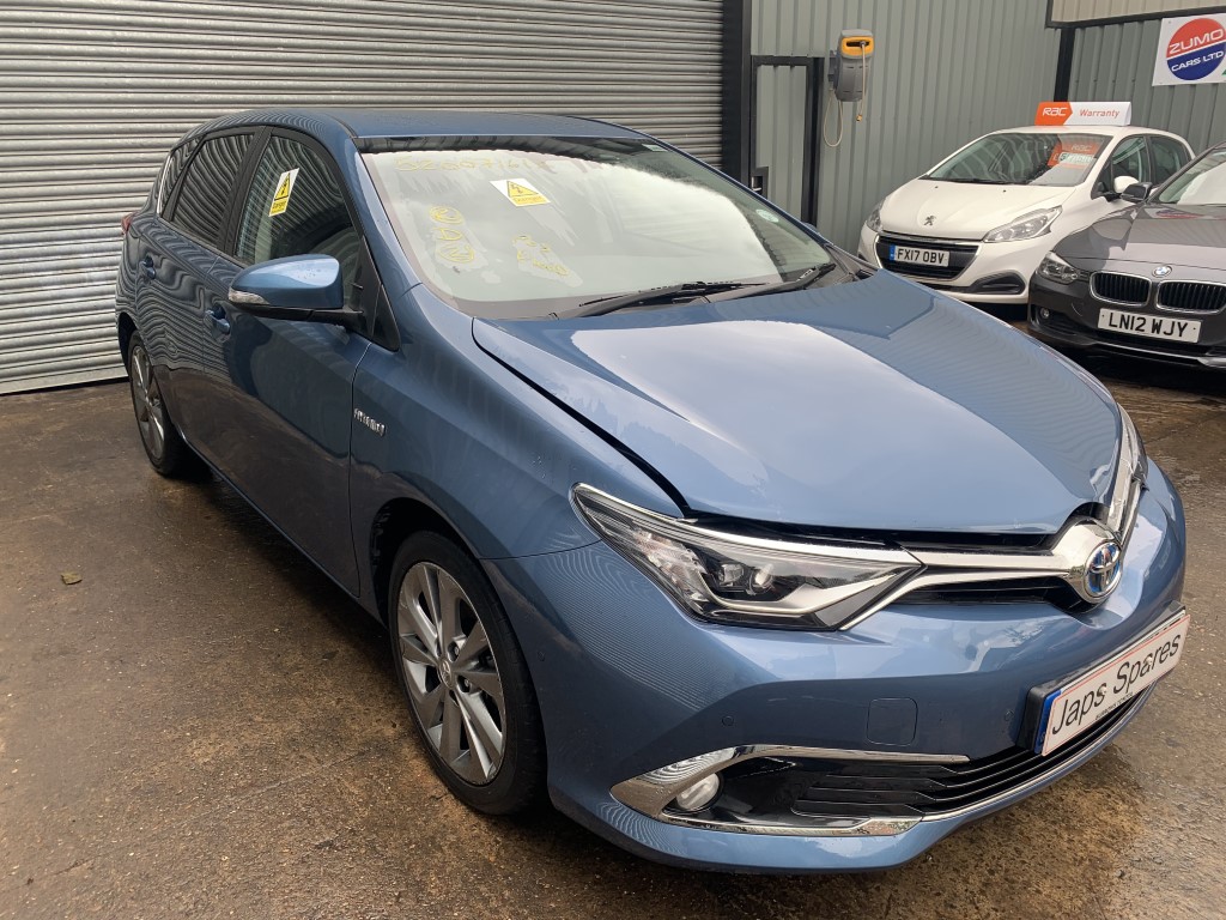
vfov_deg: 53.1
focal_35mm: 26
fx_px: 921
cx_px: 613
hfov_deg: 67.3
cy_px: 460
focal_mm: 4.25
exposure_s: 1/158
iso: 25
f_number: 1.8
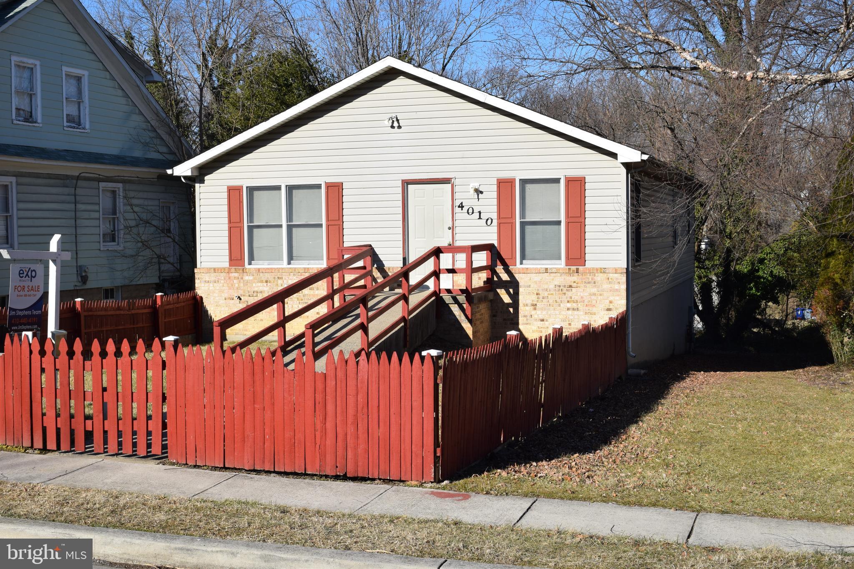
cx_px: 427
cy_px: 284
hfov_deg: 42.3
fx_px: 1103
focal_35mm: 46
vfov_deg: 28.9
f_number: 10
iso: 200
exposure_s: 1/400
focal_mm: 31
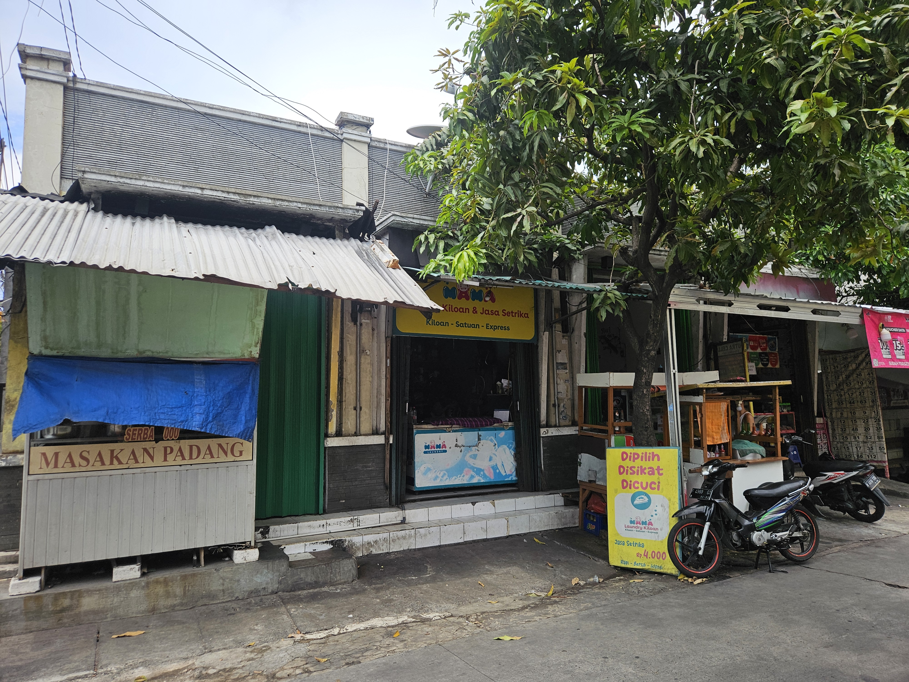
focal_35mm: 23
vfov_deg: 58.9
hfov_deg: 73.9
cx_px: 454
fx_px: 604
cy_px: 341
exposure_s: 1/1461
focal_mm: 5.4
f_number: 1.8
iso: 32
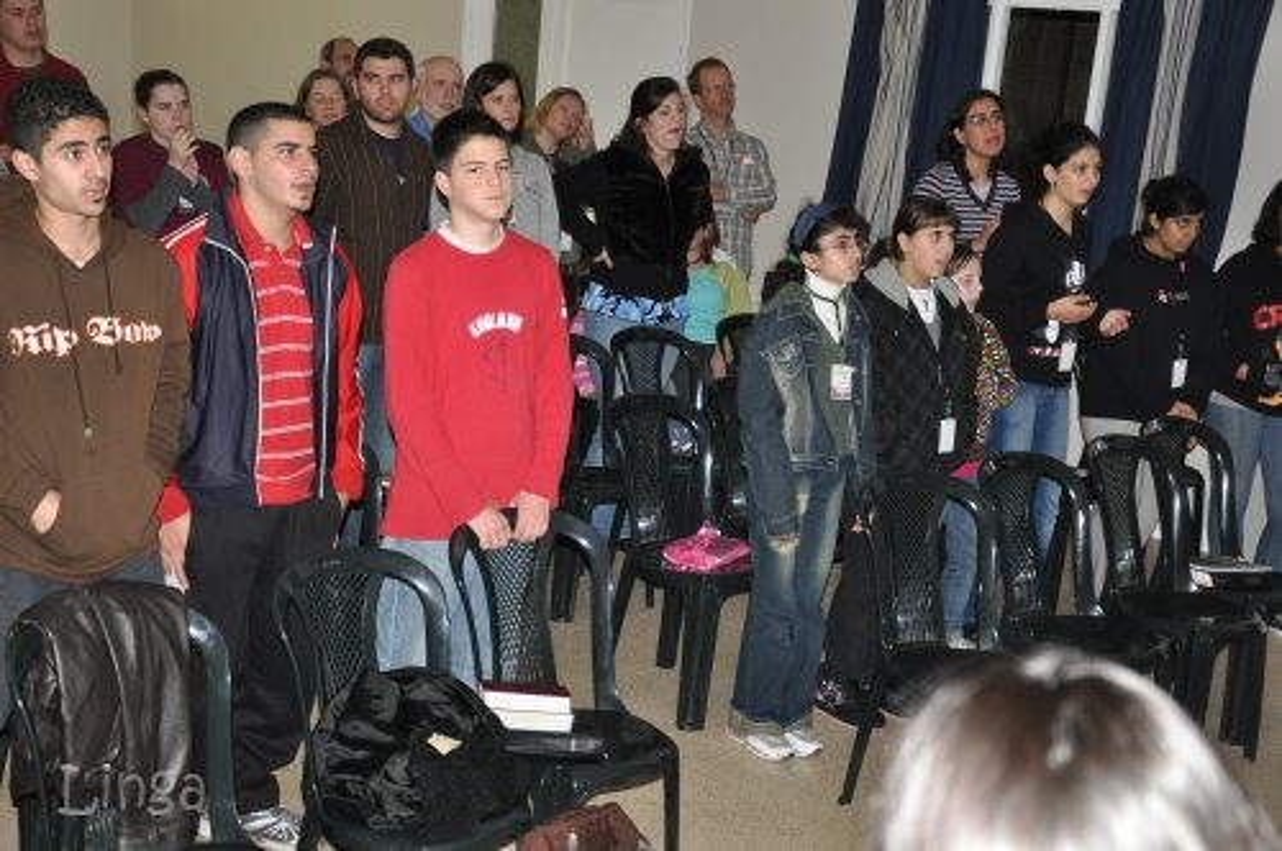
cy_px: 426
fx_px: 2027
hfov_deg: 35.1
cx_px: 641
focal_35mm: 57
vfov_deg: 23.7
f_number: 4.5
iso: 800
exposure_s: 1/60
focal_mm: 38
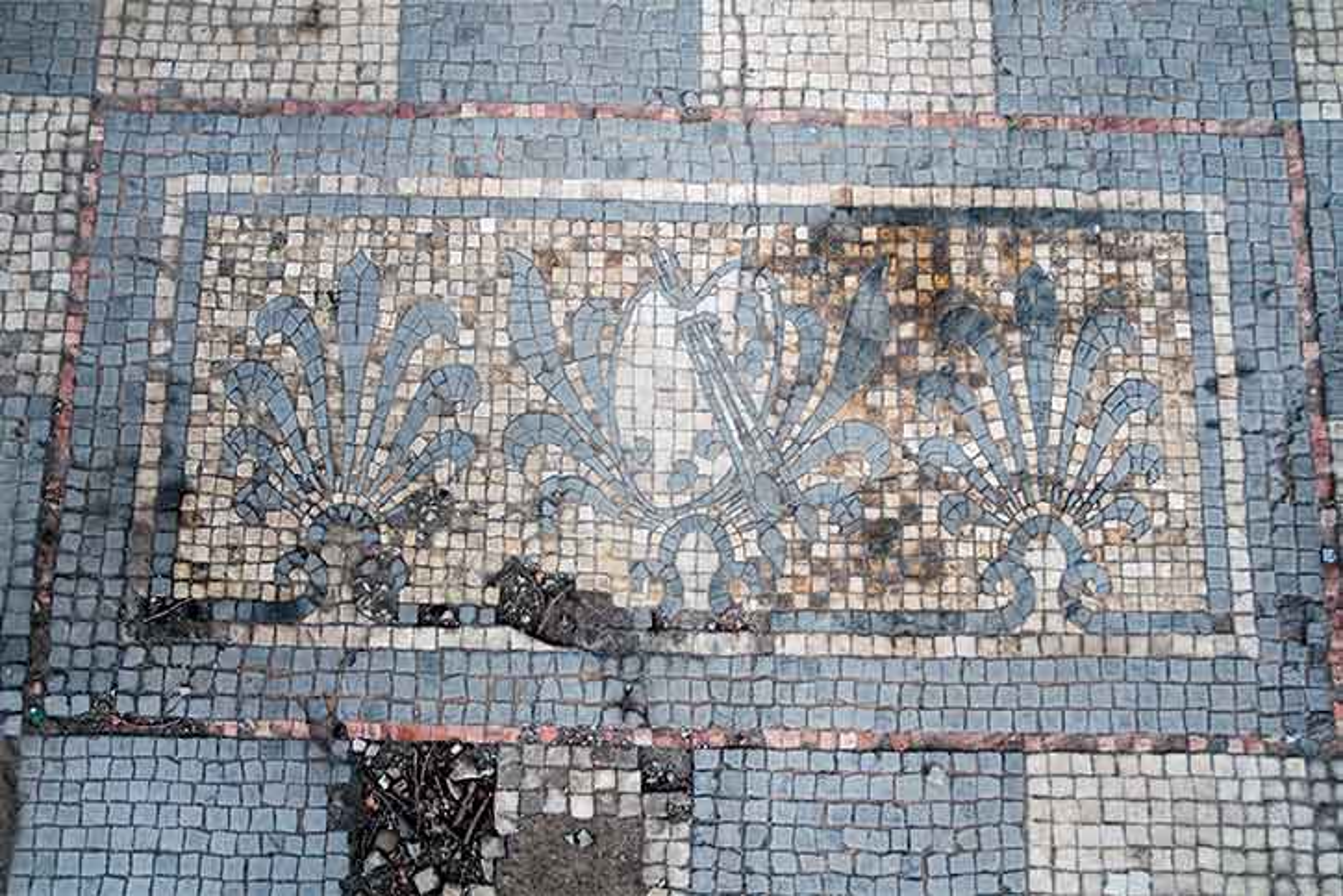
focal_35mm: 38
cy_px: 448
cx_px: 672
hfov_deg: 51.3
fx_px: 1399
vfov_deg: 35.5
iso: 400
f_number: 3.8
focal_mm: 25
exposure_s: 1/400
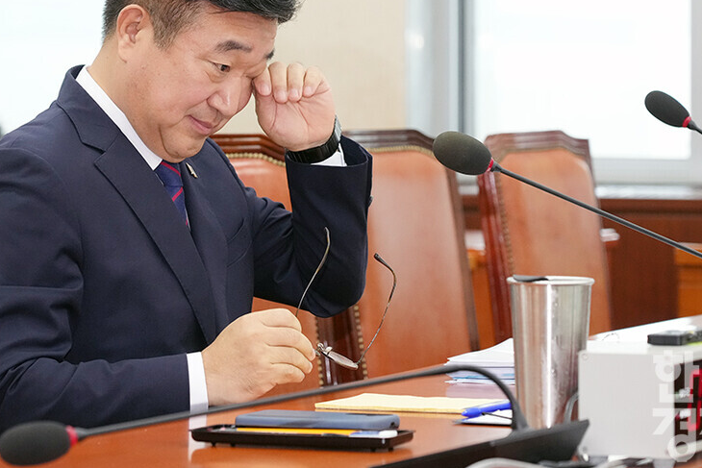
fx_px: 2691
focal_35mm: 138
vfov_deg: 9.9
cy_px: 171
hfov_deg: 14.9
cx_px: 301
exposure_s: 1/250
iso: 3200
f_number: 5
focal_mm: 105
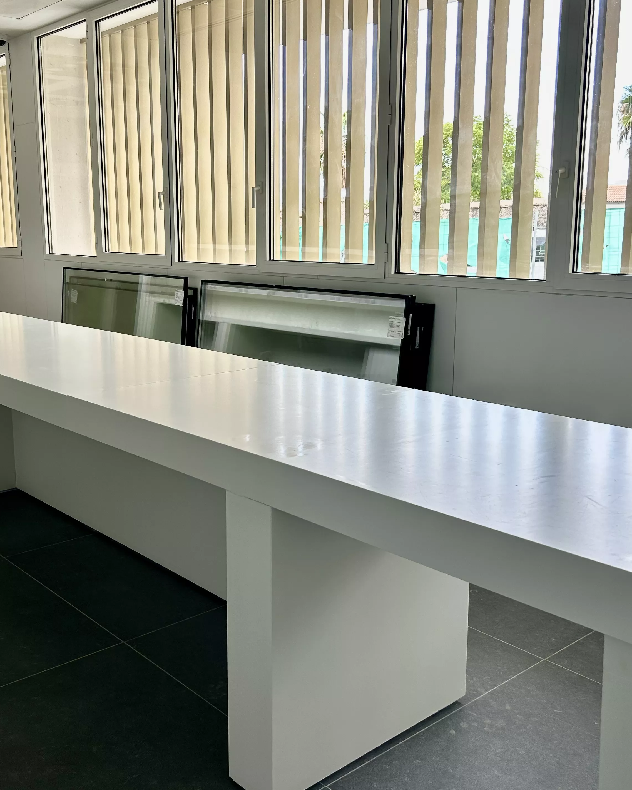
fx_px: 842
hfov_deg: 41.1
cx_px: 275
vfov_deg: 50.2
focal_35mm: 36
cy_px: 371
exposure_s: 1/121
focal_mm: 5.7
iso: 40
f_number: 1.5
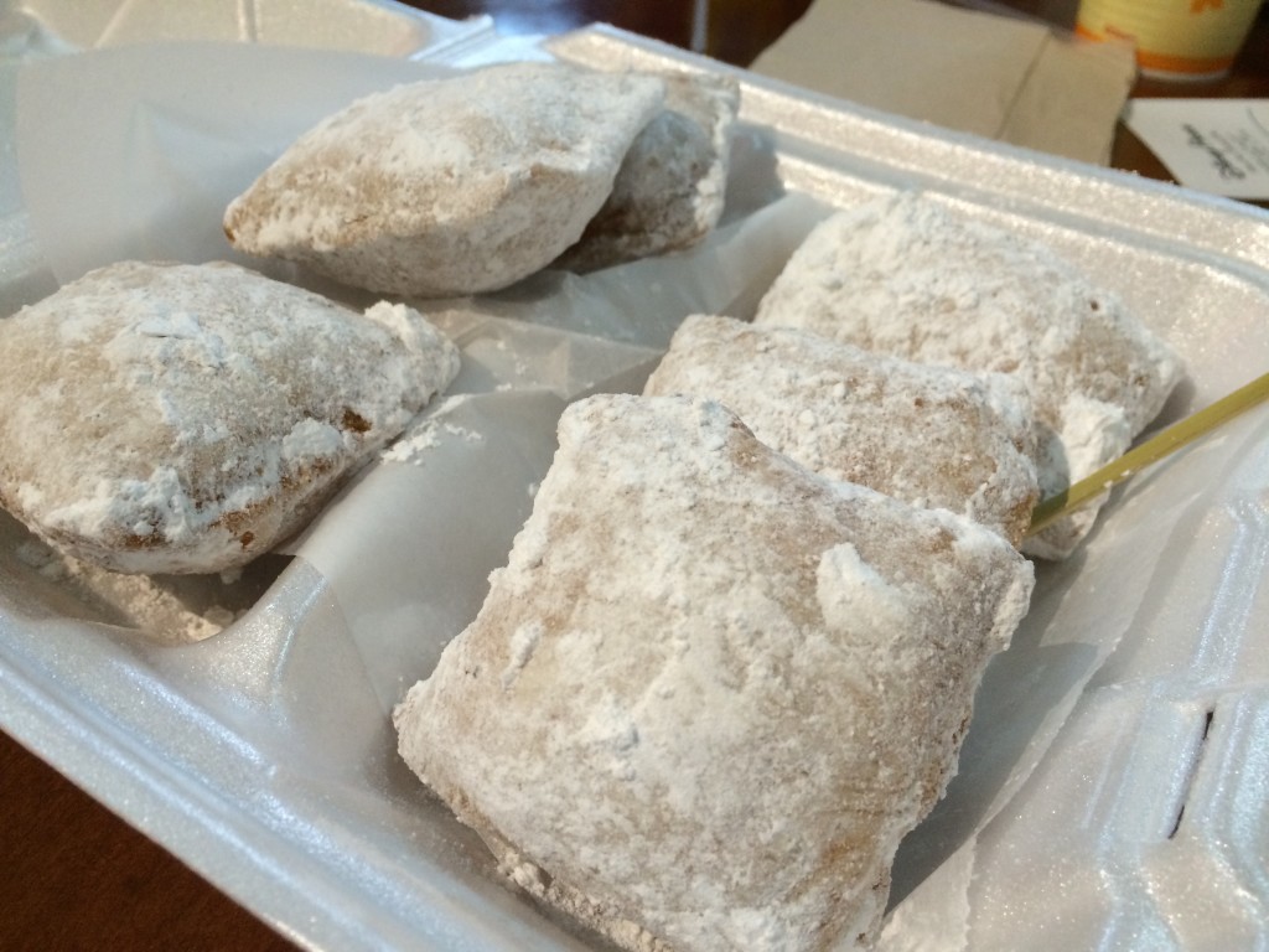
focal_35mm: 29
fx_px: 1063
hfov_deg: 61.7
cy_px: 476
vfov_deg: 48.2
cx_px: 634
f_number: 2.2
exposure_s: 1/30
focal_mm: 4.15
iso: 125
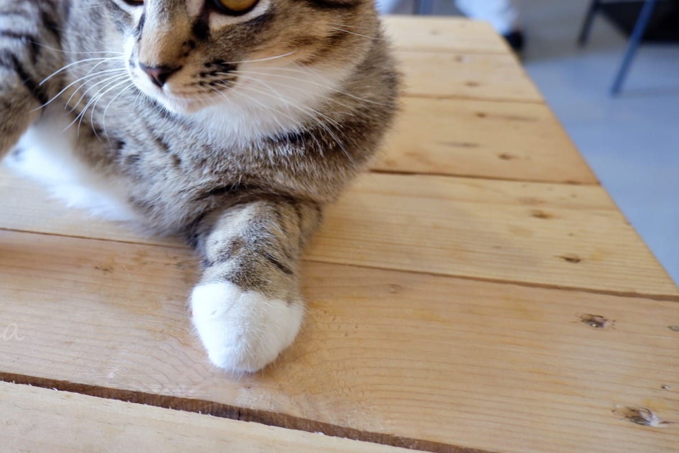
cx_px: 131
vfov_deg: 33.9
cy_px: 84
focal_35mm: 38
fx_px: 717
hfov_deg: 47.8
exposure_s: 1/25
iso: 500
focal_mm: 15
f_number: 3.5
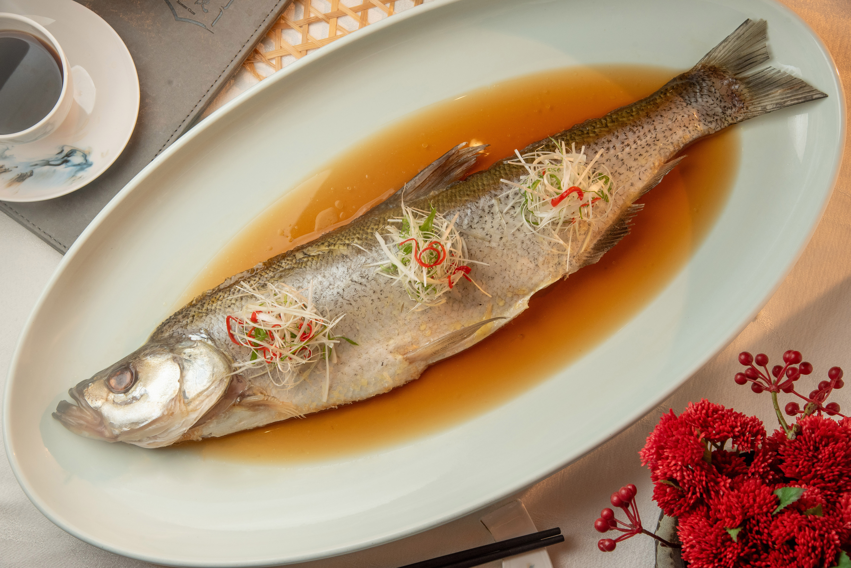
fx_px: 1537
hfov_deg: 30.9
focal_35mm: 65
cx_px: 426
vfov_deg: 20.9
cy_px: 284
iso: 640
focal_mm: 65
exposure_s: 1/200
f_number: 9
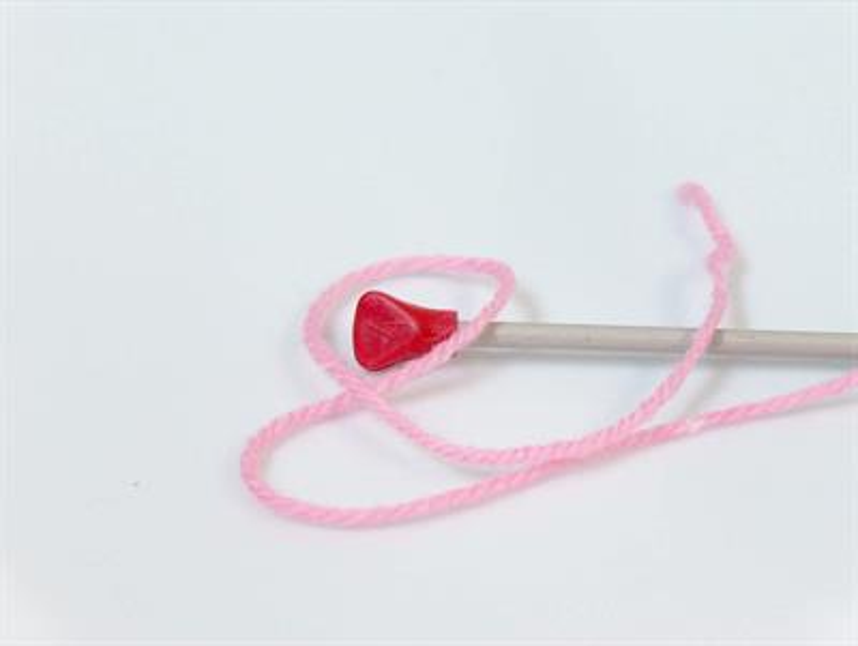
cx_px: 429
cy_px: 323
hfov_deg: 23.3
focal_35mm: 84
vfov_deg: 17.6
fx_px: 2085
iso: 200
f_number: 2.9
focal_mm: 17.25
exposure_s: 1/50.1
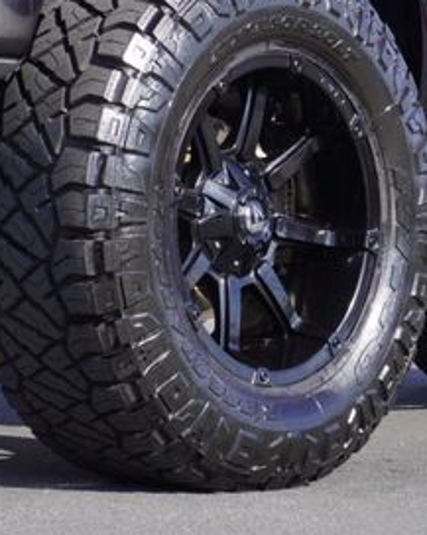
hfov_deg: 11.6
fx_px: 2101
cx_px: 209
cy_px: -14
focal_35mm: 133
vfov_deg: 14.3
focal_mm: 25
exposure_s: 1/100
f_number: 8
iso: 100
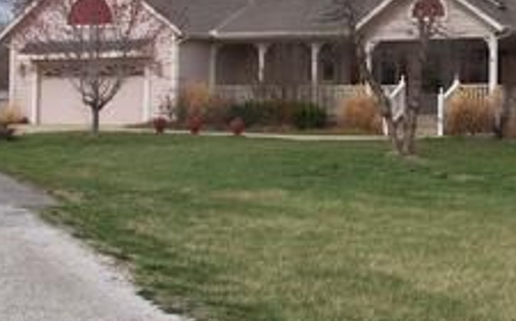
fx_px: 1348
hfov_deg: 21.3
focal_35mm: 96
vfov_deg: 13.5
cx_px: 446
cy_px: 38
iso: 80
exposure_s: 1/640
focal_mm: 8.5
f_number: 4
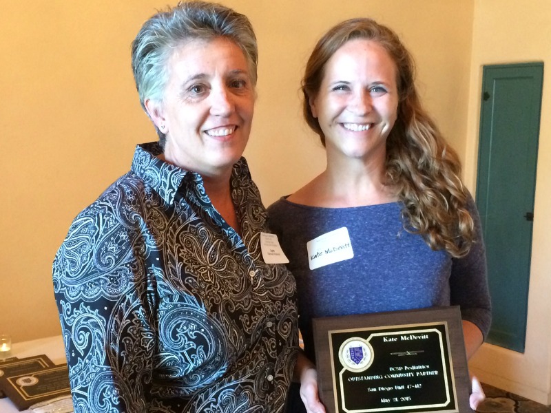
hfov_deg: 60.0
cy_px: 206
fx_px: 478
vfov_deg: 46.8
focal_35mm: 30
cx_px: 276
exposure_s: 1/17
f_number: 2.2
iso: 320
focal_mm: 4.12
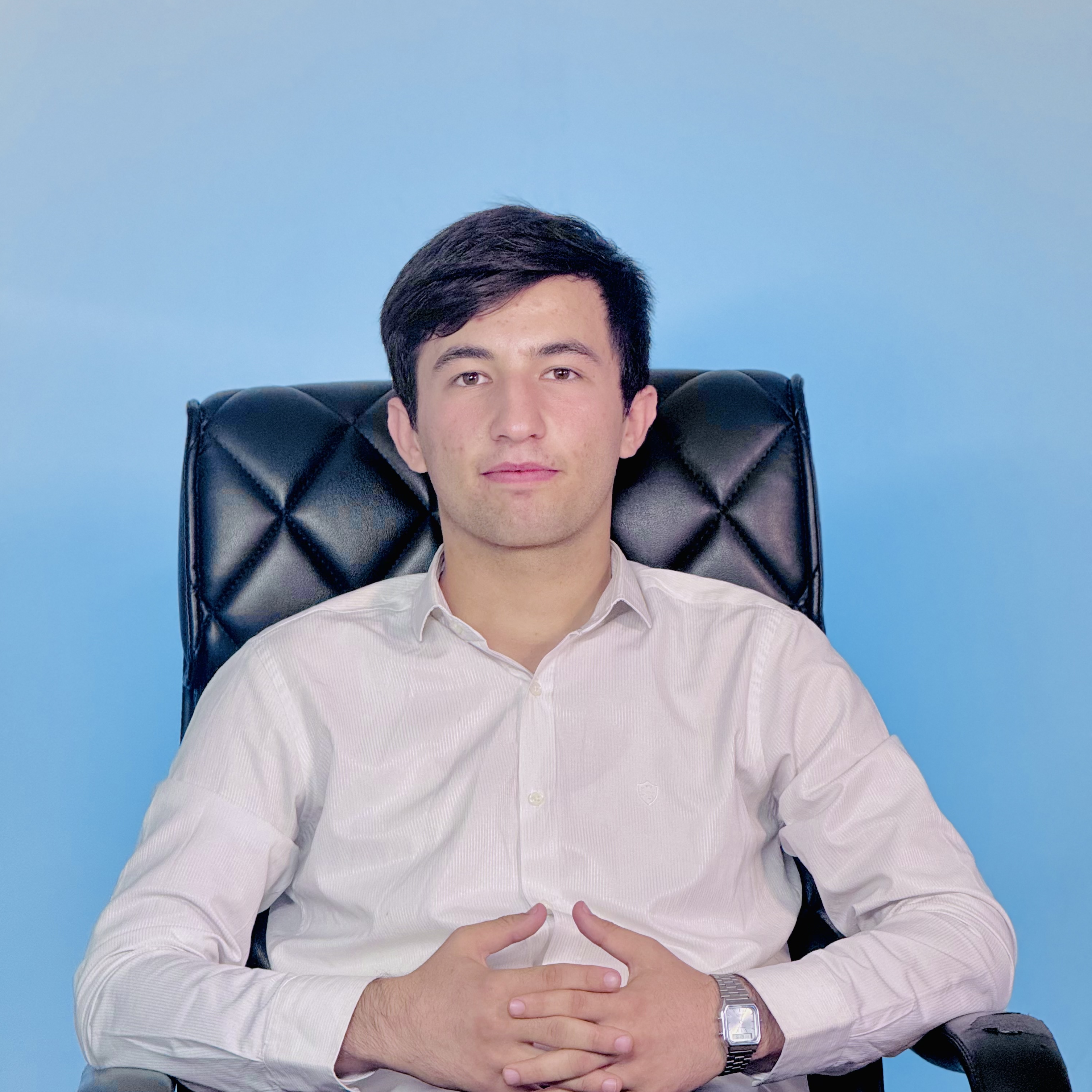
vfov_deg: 12.3
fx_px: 5068
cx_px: 544
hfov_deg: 12.3
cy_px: 668
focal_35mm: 142
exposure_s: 1/50
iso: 400
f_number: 2.8
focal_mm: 15.66
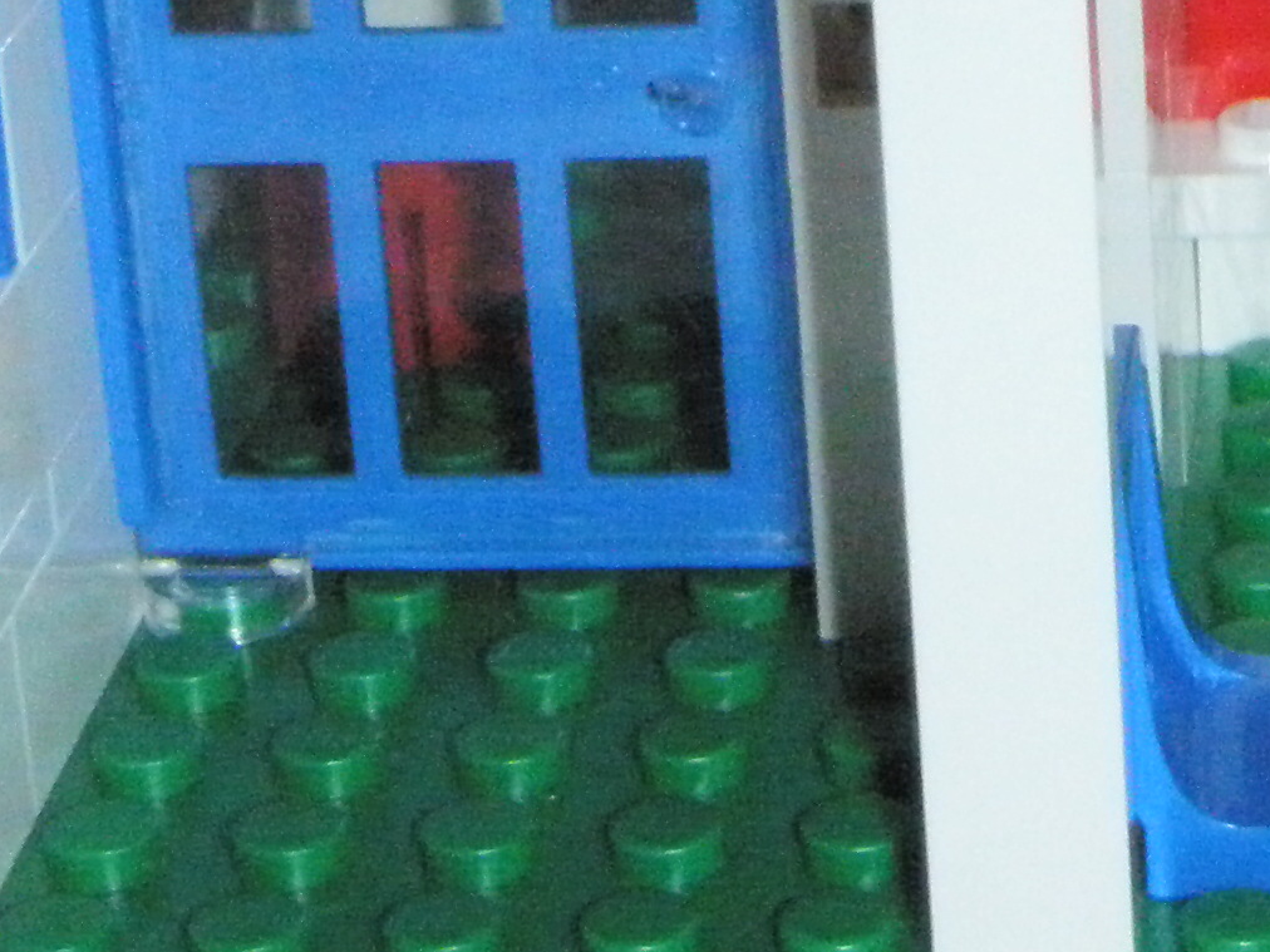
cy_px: -334
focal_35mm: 137
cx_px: 1163
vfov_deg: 10.6
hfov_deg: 14.2
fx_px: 5026
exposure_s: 1/250
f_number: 6.6
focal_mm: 6.7
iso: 640
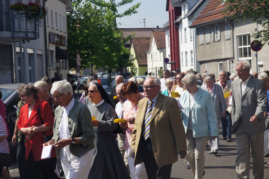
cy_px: 90
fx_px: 672
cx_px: 134
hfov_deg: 22.6
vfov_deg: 15.2
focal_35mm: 90
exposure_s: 1/160
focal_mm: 60
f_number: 11
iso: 100
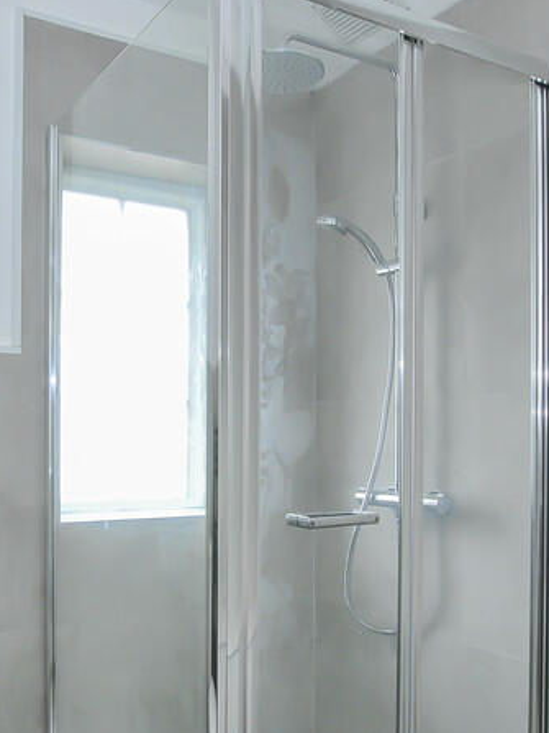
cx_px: 179
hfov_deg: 42.3
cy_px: 420
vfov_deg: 55.2
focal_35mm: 33
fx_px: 698
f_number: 10
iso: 400
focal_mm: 10
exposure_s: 1/5
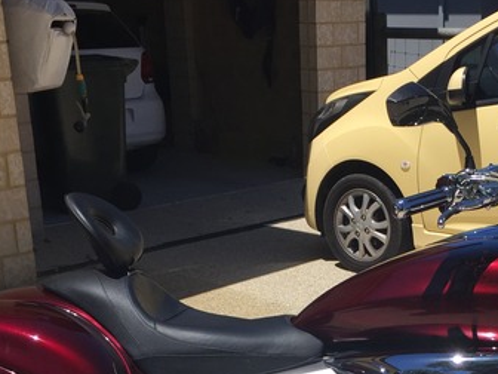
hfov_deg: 27.9
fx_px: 993
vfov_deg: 20.4
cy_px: 401
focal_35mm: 69
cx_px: 354
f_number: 2.2
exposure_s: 1/2825
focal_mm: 4.15
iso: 32
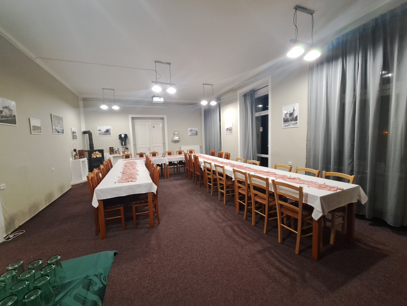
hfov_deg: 106.2
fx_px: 153
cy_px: 153
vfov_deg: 89.9
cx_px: 204
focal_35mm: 13
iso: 200
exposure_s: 1/25
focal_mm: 1.74
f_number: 2.2
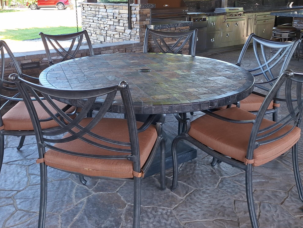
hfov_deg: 52.5
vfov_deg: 39.7
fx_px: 306
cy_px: 59
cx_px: 136
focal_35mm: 35
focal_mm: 5.54
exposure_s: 1/148
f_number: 1.8
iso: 25
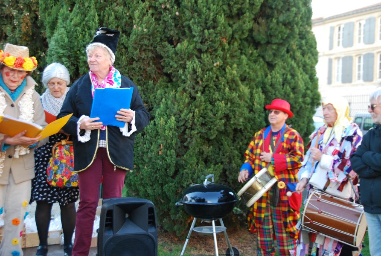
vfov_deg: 25.2
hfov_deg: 36.8
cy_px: 128
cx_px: 190
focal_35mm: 54
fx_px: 573
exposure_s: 1/80
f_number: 4.5
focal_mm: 36
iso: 400
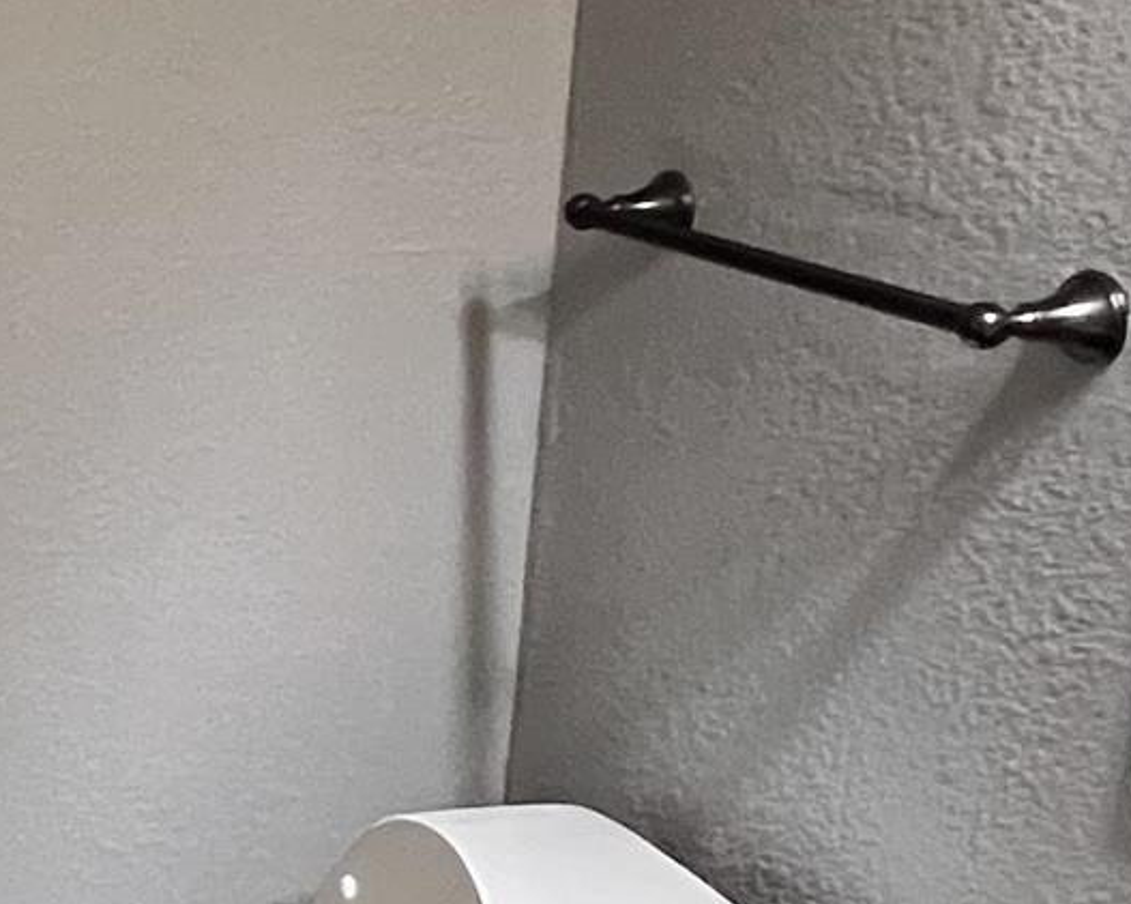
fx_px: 2476
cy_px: 442
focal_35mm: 74
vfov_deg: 20.7
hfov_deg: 20.7
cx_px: -695
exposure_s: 1/60
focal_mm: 1.57
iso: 640
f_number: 1.8
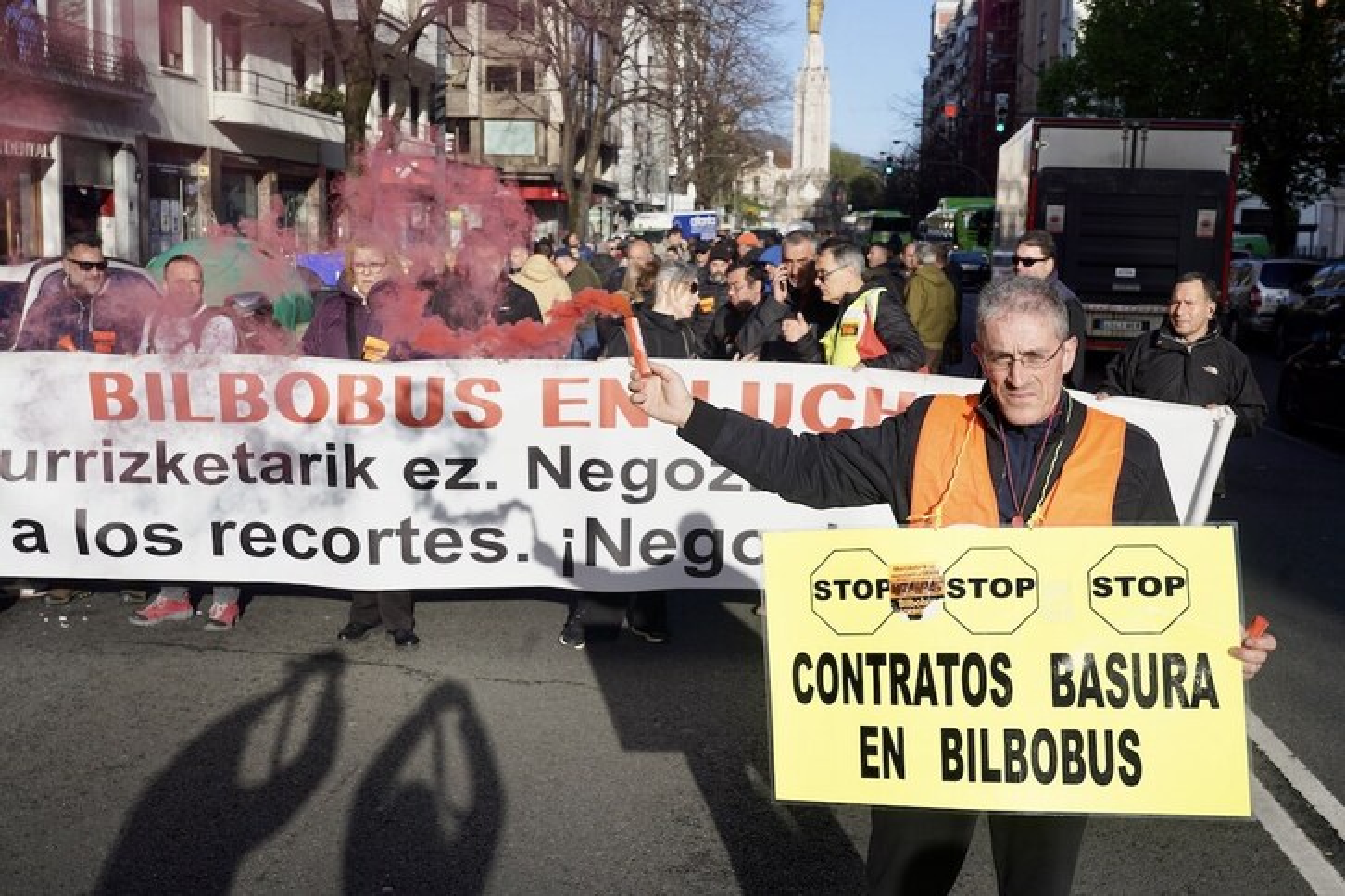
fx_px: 1532
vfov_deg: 32.6
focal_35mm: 41
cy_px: 448
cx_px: 672
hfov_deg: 47.4
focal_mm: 41
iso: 100
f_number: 9
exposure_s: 1/200
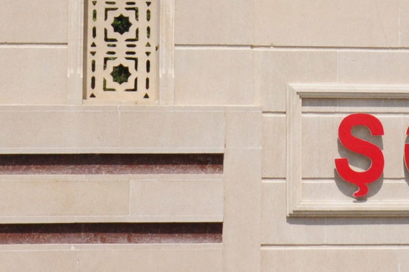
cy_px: -84
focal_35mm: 155
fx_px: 1759
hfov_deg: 13.2
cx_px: 285
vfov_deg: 8.7
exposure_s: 1/800
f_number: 14
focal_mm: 26
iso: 640
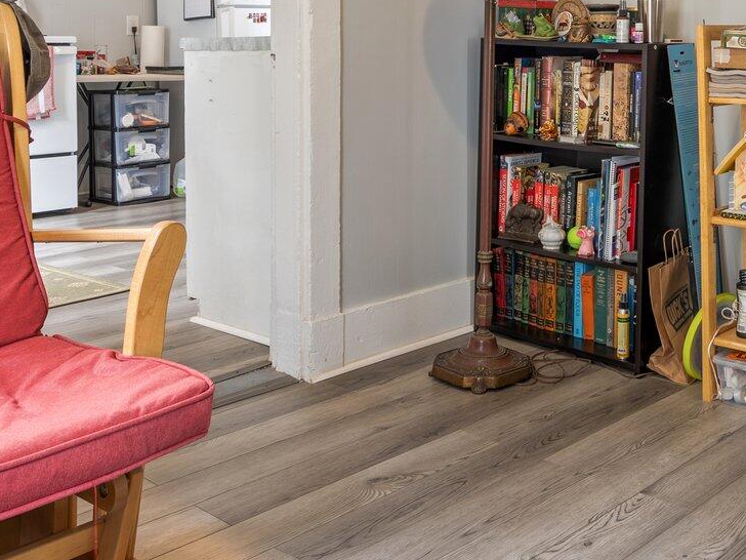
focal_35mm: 46
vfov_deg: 30.0
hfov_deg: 39.9
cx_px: 572
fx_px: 991
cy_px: 46
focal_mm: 17
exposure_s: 4
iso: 64
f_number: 9
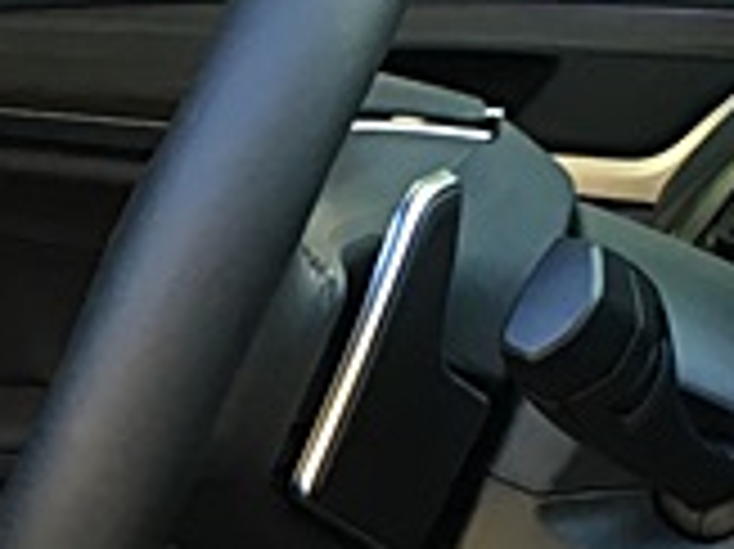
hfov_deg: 10.9
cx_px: -108
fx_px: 3772
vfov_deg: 8.2
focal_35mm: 178
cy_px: 688
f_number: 2.2
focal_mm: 4.15
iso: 32
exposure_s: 1/33
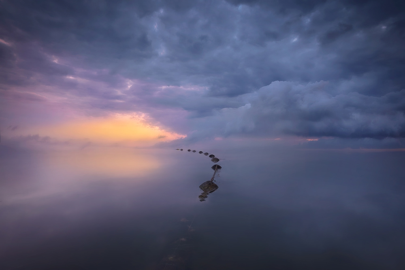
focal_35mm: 18
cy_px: 135
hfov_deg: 90.0
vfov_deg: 67.4
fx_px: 203
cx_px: 202
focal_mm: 12
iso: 200
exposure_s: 2.5
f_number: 8
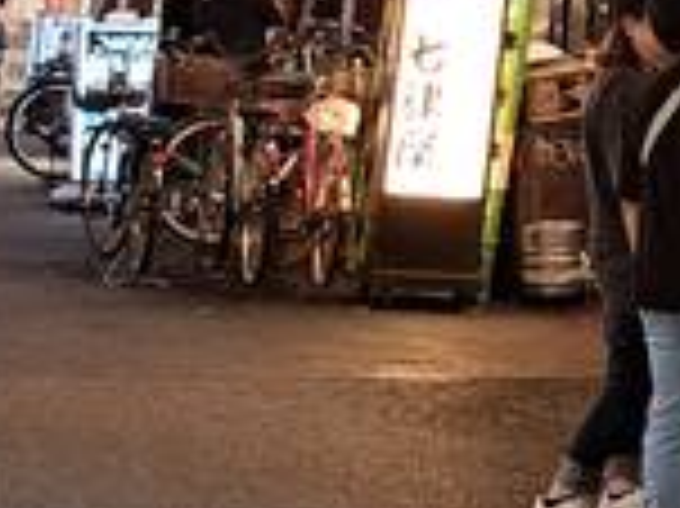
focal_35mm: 135
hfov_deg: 14.1
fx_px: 2650
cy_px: -256
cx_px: 842
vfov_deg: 10.6
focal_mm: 5.23
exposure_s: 1/50
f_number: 1.8
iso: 250
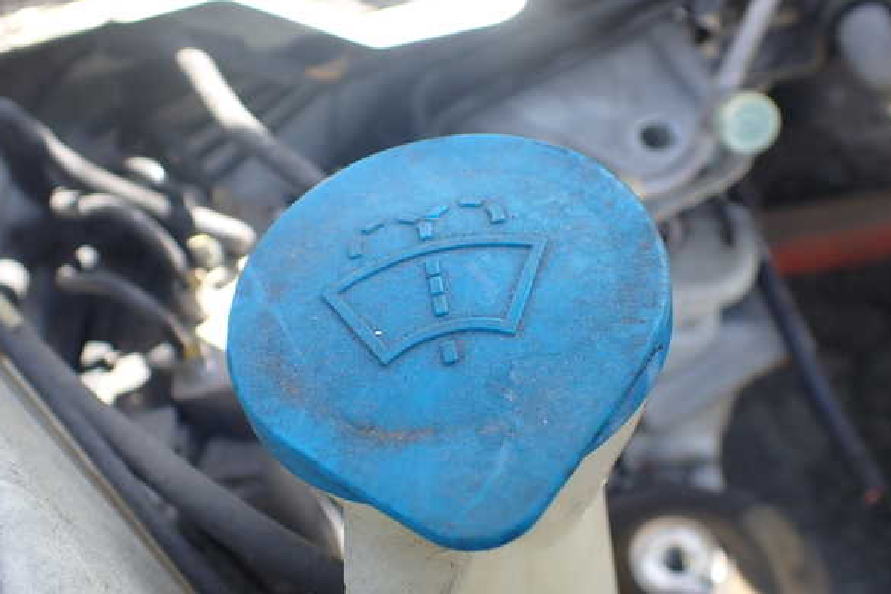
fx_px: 792
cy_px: 292
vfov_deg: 41.1
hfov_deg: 58.7
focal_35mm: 32
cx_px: 445
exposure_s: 1/200
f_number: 2.3
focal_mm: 5.4
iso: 100
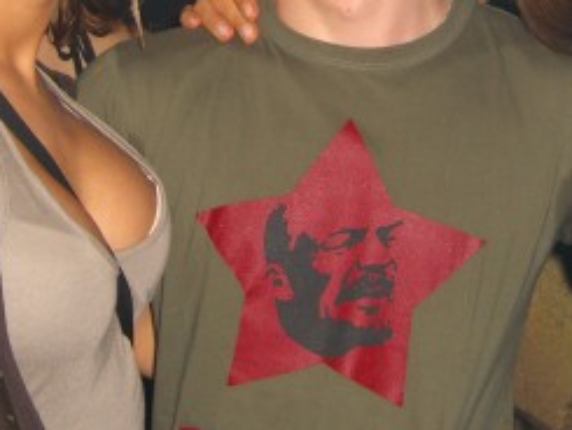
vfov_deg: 15.6
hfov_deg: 21.1
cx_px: 322
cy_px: -16
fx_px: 1537
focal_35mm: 93
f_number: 2.8
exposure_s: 1/60
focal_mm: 7.9
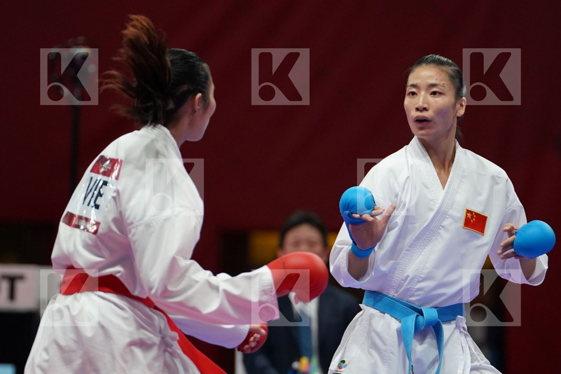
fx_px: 5812
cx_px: 280
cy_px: 187
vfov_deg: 3.7
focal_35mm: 373
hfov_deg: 5.5
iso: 3200
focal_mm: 249
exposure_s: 1/1000
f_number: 4
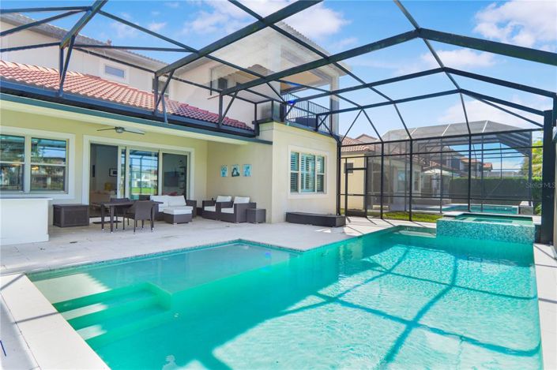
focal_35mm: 18
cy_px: 185
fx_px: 278
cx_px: 278
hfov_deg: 90.0
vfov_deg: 67.3
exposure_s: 1/200
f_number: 4.5
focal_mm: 12
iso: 100
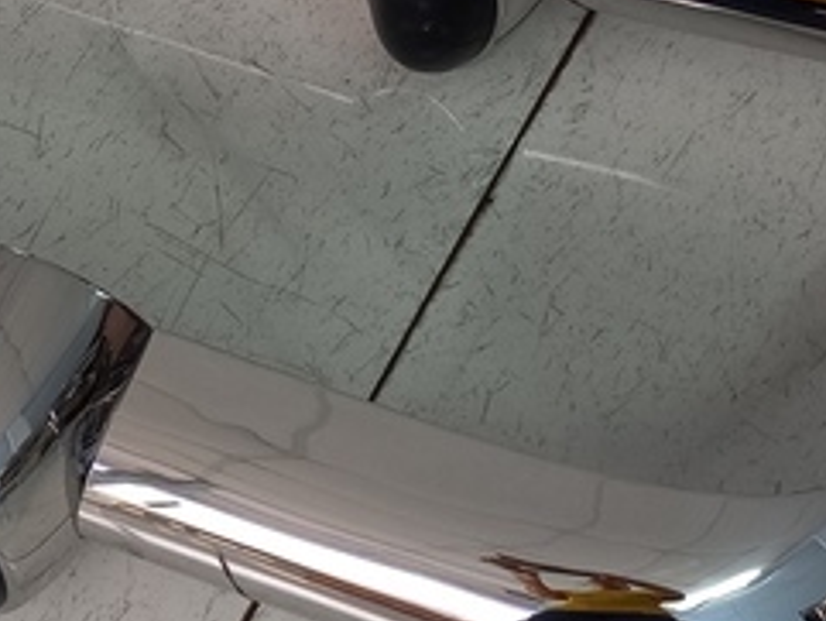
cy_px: -165
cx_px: 58
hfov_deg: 22.9
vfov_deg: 16.9
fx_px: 1982
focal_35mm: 83
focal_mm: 4.65
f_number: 1.8
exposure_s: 1/50
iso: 320
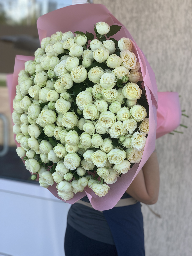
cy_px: 128
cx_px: 96
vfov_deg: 36.8
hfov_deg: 28.0
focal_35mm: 52
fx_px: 385
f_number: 2.4
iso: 16
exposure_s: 1/210
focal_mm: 6
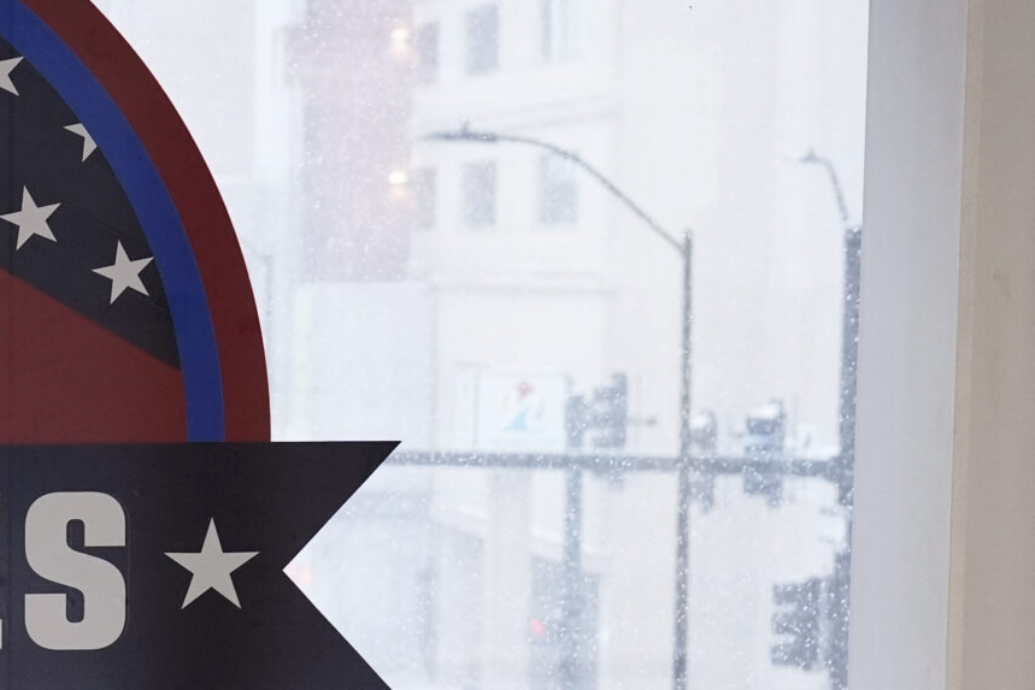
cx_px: -354
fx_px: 4025
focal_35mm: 140
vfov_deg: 9.7
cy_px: 812
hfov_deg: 14.0
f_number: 4
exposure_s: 1/320
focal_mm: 47
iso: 2000
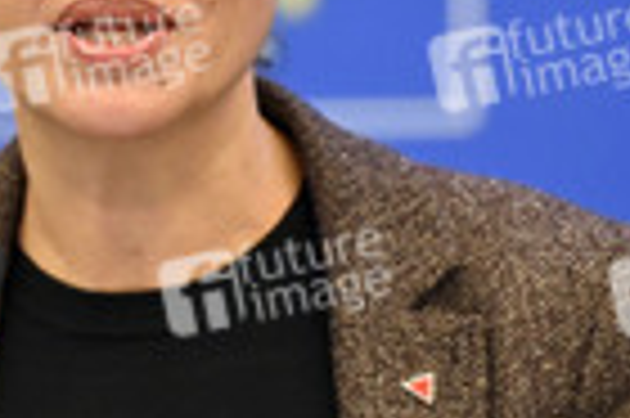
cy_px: 171
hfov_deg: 3.2
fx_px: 11292
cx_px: 155
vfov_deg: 2.1
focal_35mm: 646
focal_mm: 200
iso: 640
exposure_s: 1/160
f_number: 2.8
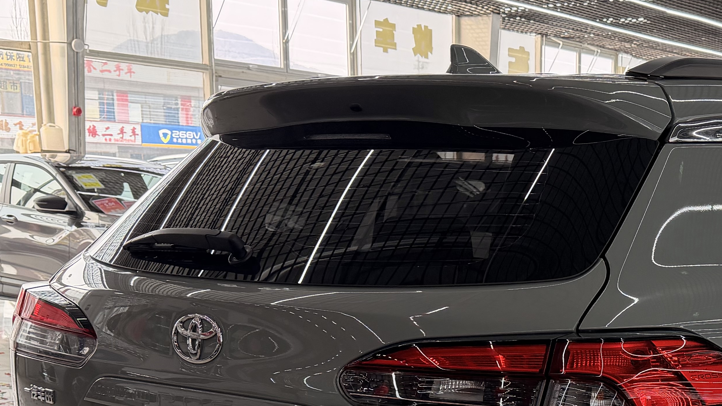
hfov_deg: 34.0
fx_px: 1149
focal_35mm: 60
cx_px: 566
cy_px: 432
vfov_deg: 19.3
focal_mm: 6.76
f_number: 1.78
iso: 200
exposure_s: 1/218
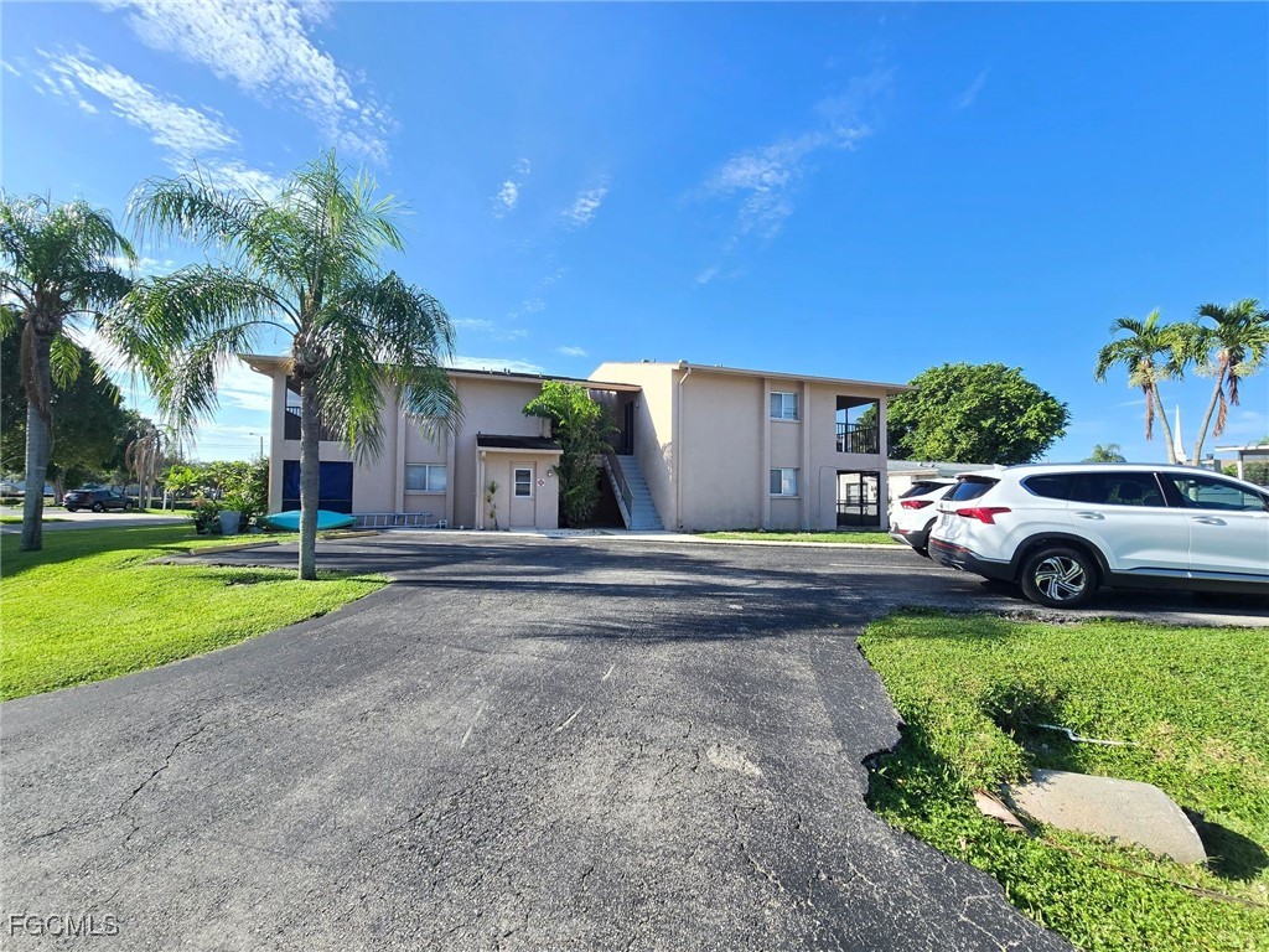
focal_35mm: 13
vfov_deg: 89.9
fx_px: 477
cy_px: 476
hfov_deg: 106.2
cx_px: 634
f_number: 2.2
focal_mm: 2.2
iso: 50
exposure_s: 1/1099
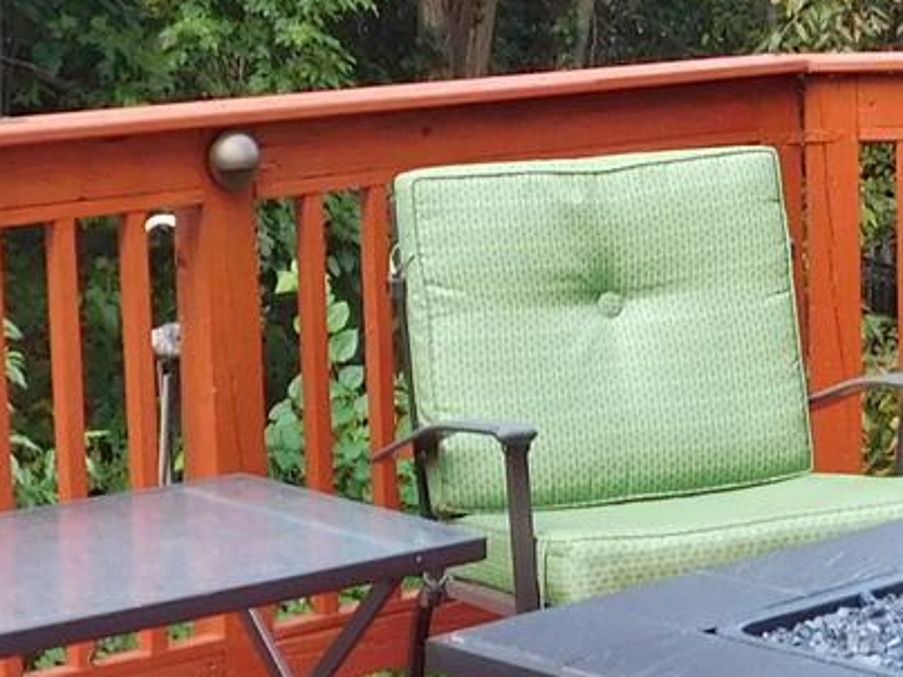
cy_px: 217
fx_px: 3051
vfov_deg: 12.6
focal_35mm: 117
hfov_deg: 16.8
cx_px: 553
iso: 125
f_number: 3
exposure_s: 1/80
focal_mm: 4
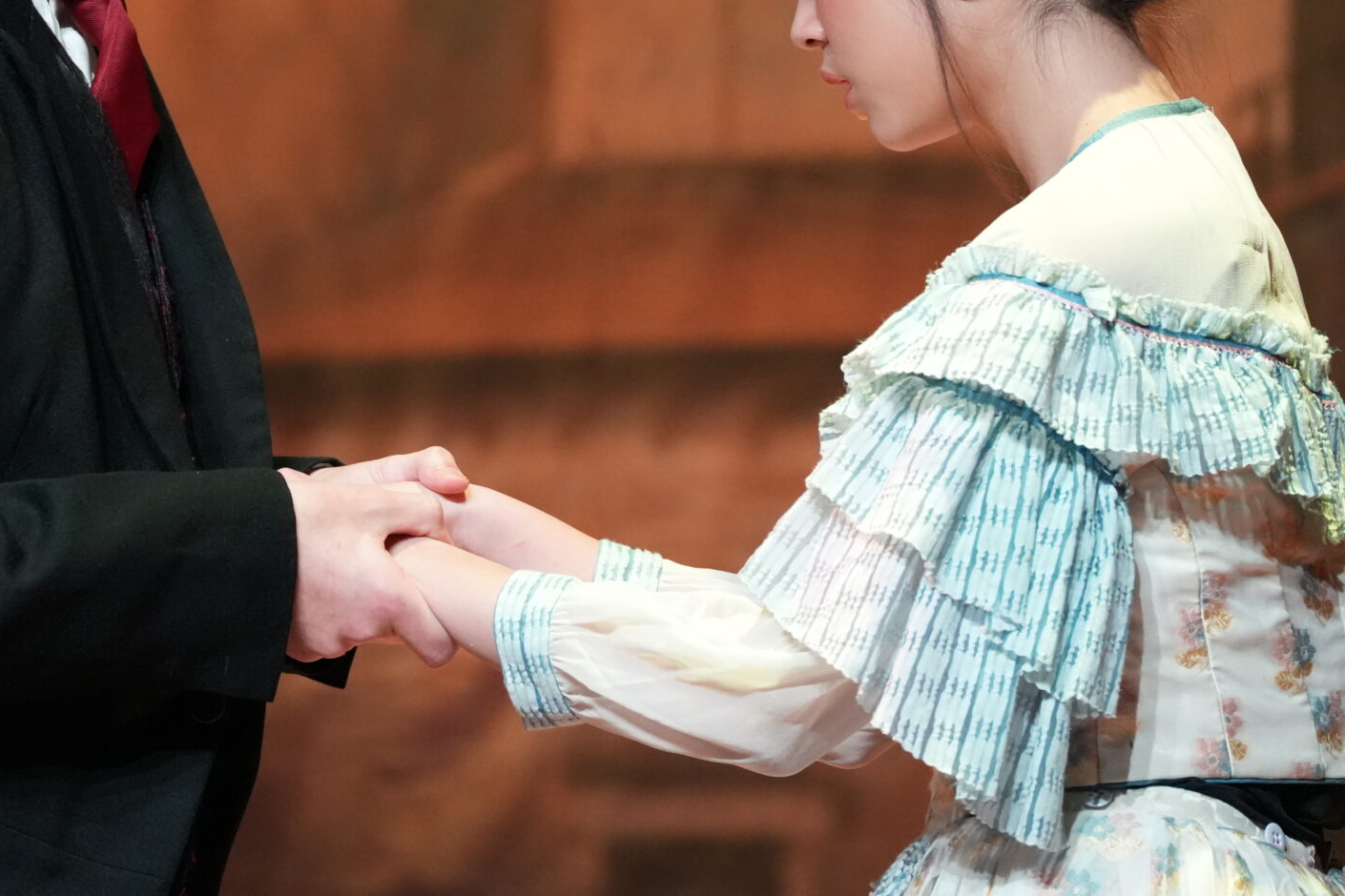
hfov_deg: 6.1
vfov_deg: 4.1
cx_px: 576
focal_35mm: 336
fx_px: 12552
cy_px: 149
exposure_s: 1/200
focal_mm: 185
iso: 6400
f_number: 5.6
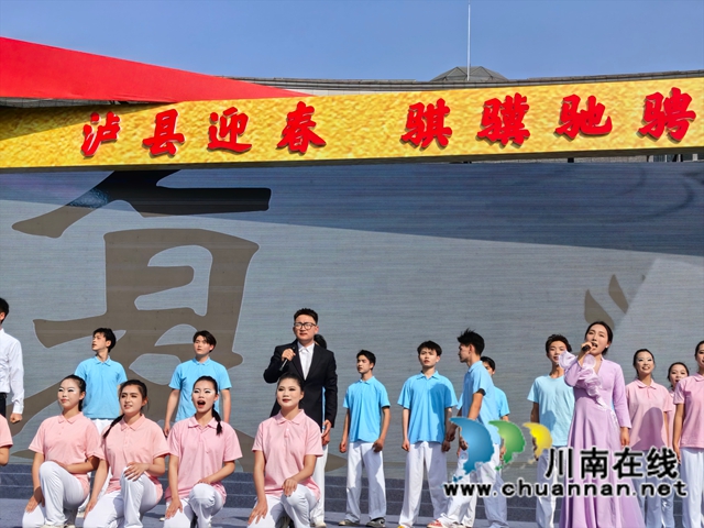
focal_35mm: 54
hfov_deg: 35.5
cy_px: 264
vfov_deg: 27.0
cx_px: 352
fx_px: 1098
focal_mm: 5.52
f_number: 1.9
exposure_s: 1/5155
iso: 80
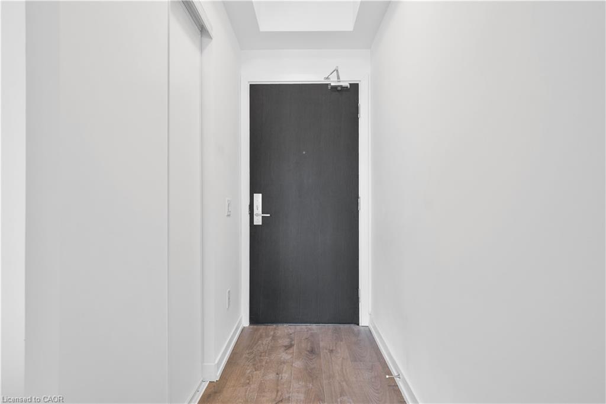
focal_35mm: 18
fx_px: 303
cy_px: 202
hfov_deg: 90.0
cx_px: 303
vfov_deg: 67.3
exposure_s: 1/2.5
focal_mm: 18
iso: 400
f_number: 8
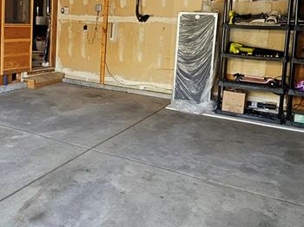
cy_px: 62
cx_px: 83
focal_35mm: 38
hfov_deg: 47.5
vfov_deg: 36.9
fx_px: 333
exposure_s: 1/60
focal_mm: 1.74
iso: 64
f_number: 2.2
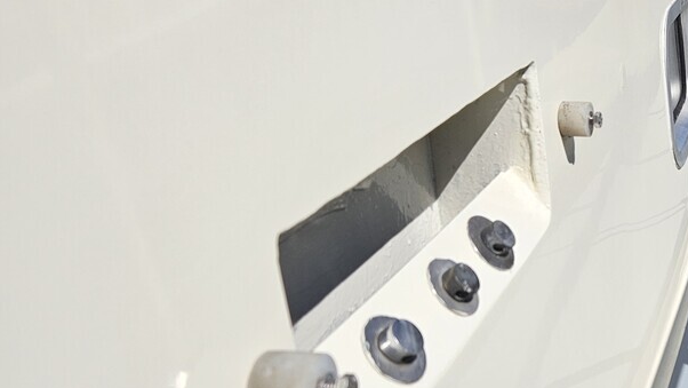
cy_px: 253
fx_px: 949
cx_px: 694
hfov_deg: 35.8
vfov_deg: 23.0
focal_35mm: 52
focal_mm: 5.4
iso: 25
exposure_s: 1/5610
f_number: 1.8
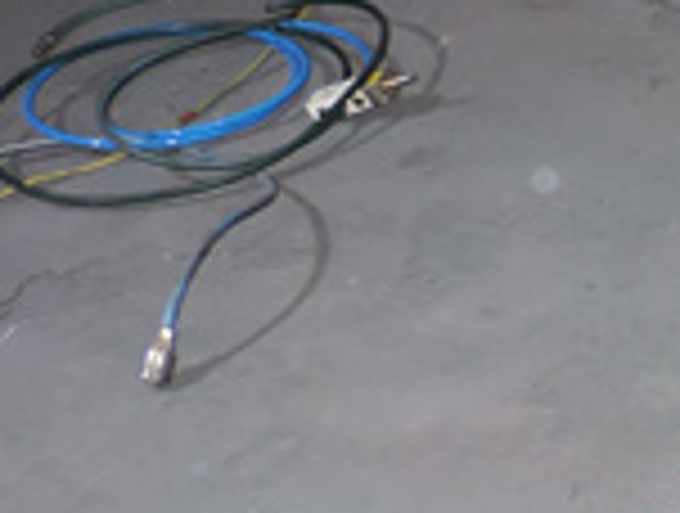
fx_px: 2186
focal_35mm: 111
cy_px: 416
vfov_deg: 13.3
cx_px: 1567
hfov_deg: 13.5
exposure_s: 1/30
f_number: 3
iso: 200
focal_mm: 4.3
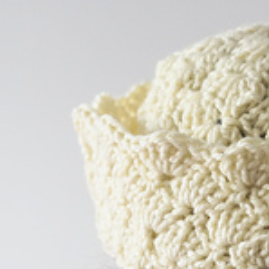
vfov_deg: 8.2
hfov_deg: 8.2
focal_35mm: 214
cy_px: 217
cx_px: 242
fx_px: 1881
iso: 1000
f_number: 4
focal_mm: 50
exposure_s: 1/160
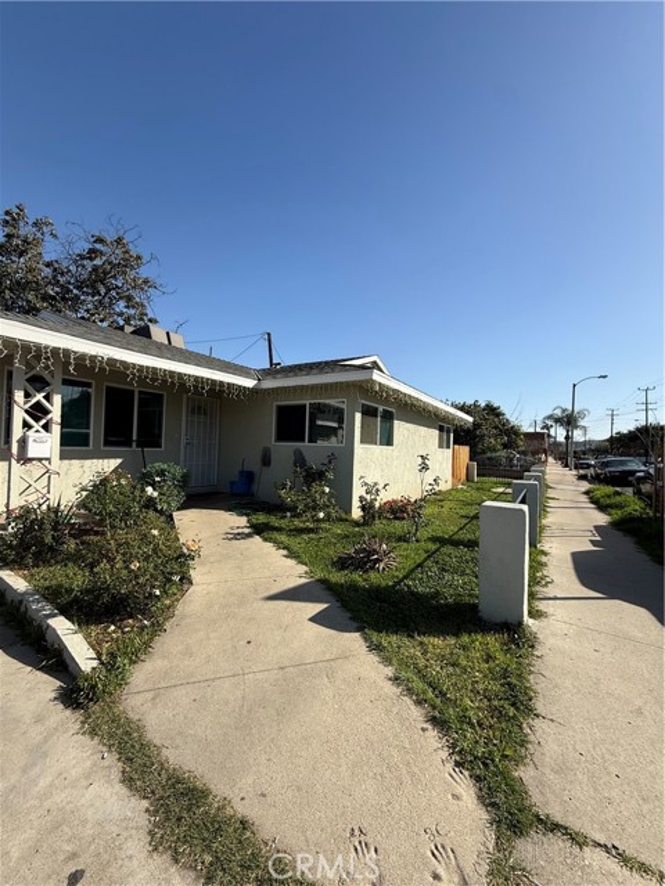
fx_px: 359
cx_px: 332
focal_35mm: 14
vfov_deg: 102.1
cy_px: 443
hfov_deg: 85.7
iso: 50
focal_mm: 2.22
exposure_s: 1/2024
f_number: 2.2
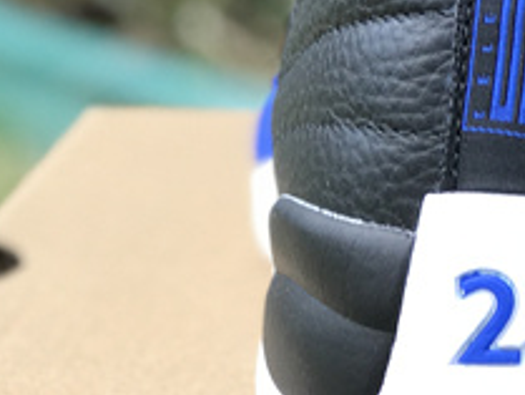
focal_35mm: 202
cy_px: -14
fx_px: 3065
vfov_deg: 7.3
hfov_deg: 9.5
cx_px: 814
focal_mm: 6.6
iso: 32
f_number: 2.8
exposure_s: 1/100
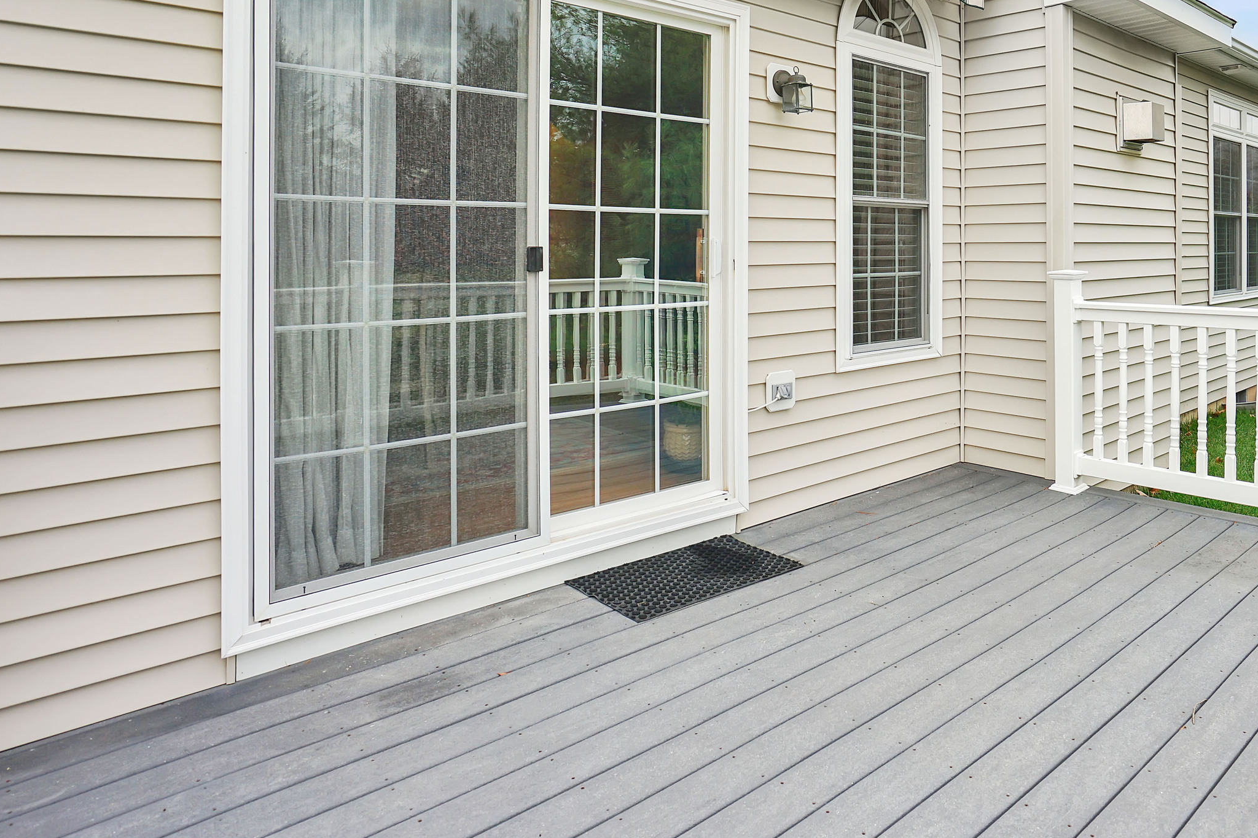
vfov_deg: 51.7
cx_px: 802
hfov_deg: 72.3
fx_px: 839
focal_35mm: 24
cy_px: 250
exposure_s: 1/60
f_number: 6.3
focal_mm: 16
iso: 100
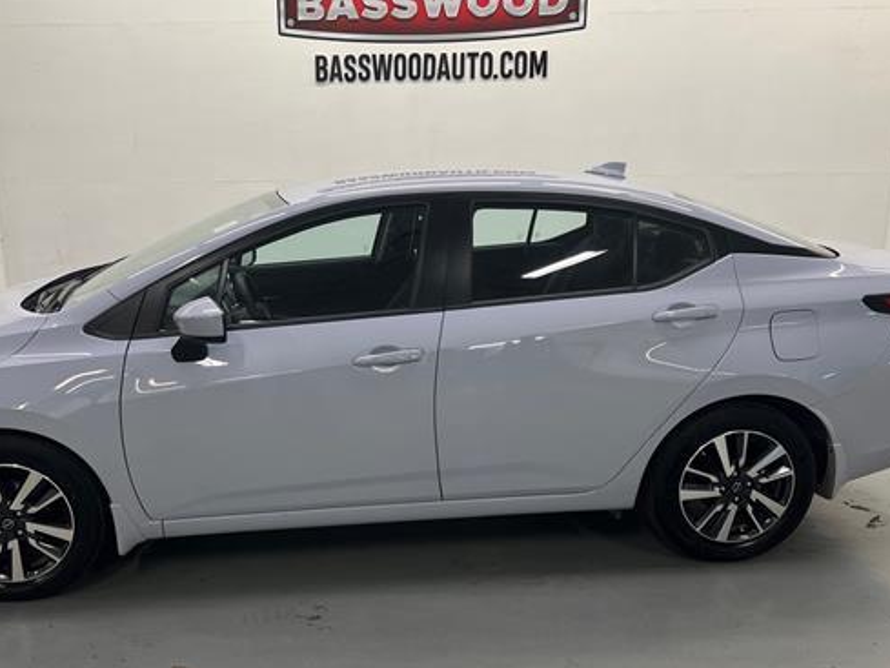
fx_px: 874
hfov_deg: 53.7
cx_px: 375
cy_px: 366
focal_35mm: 34
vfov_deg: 41.8
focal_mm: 5.7
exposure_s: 1/60
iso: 80
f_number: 1.5
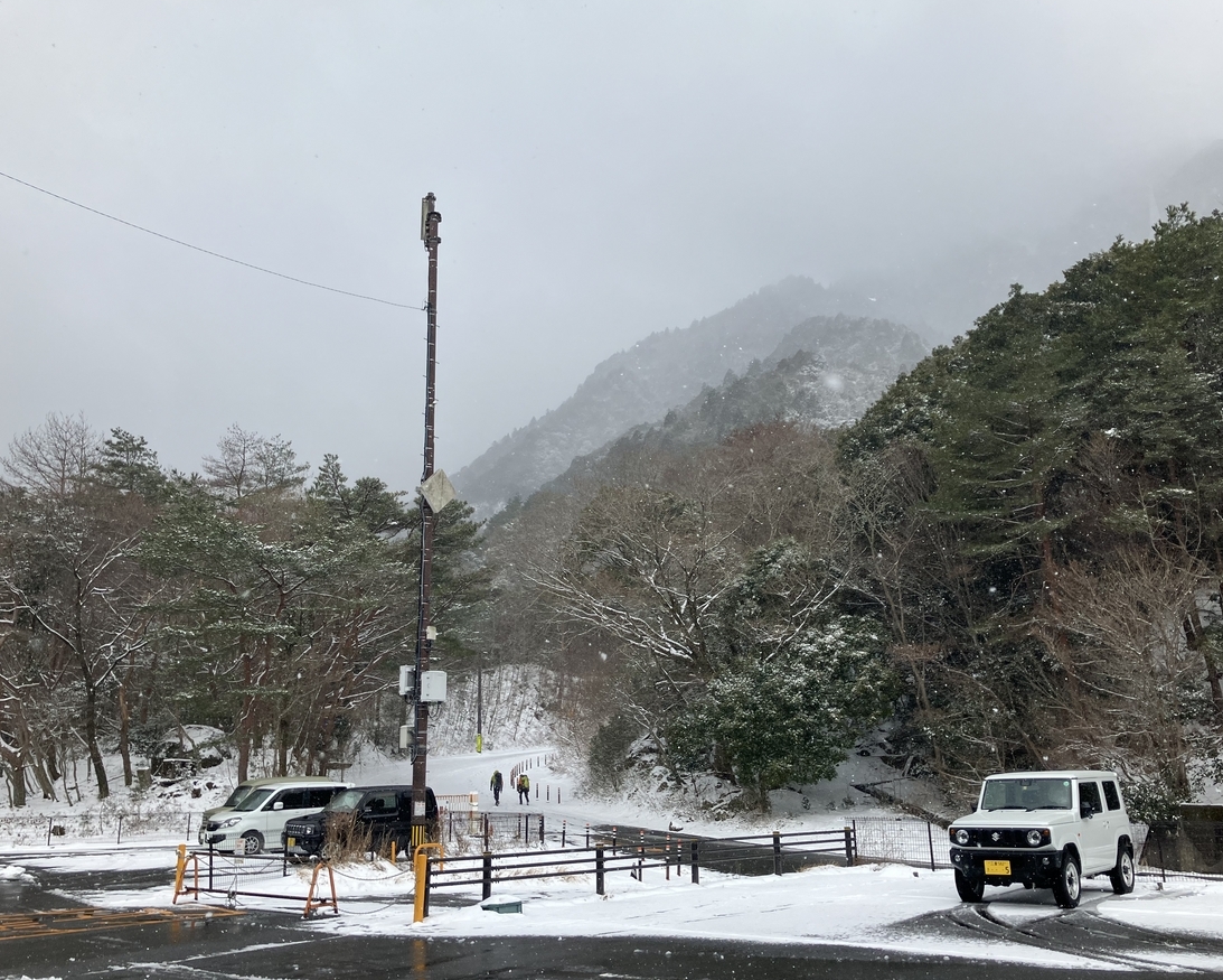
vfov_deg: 48.5
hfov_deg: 58.7
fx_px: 1086
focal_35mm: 30
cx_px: 636
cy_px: 494
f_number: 1.8
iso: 32
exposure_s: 1/1215
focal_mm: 3.99
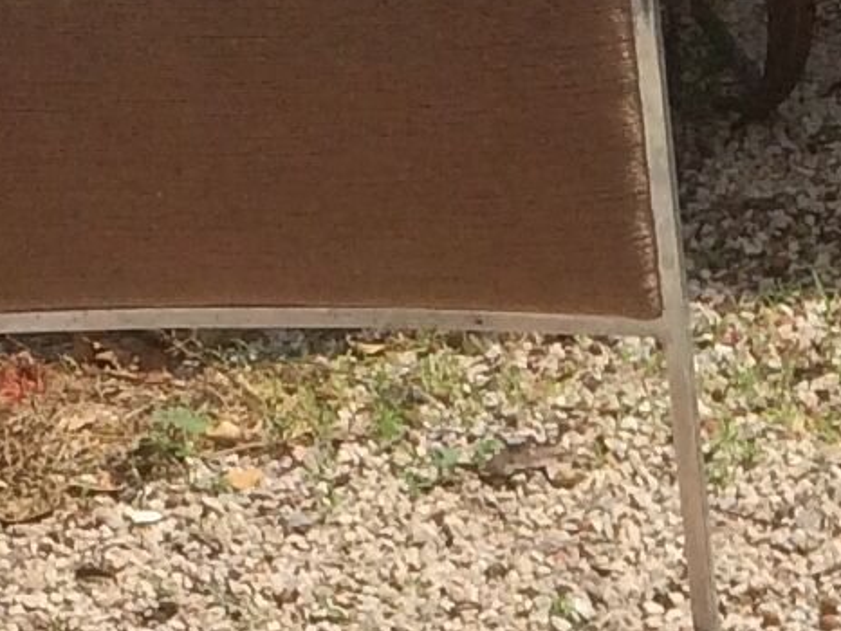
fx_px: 4934
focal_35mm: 203
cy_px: 1579
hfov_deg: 9.5
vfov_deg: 6.9
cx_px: 1287
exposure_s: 1/2564
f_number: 2.2
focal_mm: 4.15
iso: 32
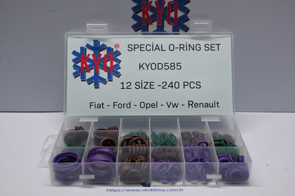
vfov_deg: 26.5
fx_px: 418
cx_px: 148
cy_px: 98
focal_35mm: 51
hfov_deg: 38.9
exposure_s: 1/125
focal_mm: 34
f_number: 5
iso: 900
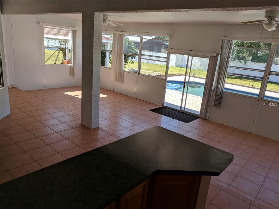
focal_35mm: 26
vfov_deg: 53.1
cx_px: 140
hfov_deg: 67.3
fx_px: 210
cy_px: 104
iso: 50
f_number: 2
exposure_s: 1/1057
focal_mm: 4.67
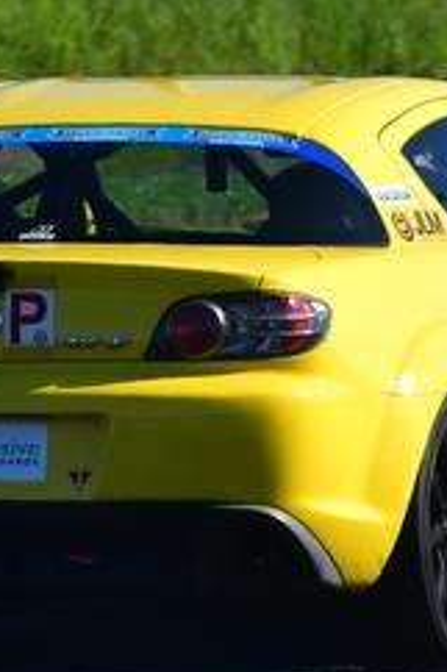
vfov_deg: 1.0
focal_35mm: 2082
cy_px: 160
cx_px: 425
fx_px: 38830
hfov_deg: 0.7
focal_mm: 420
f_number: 13
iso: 500
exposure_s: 1/640
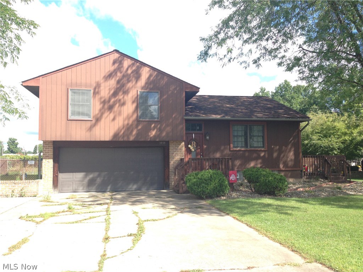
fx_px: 346
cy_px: 136
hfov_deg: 55.4
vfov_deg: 42.9
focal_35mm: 33
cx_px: 182
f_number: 2.4
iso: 50
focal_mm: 4.12
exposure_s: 1/475
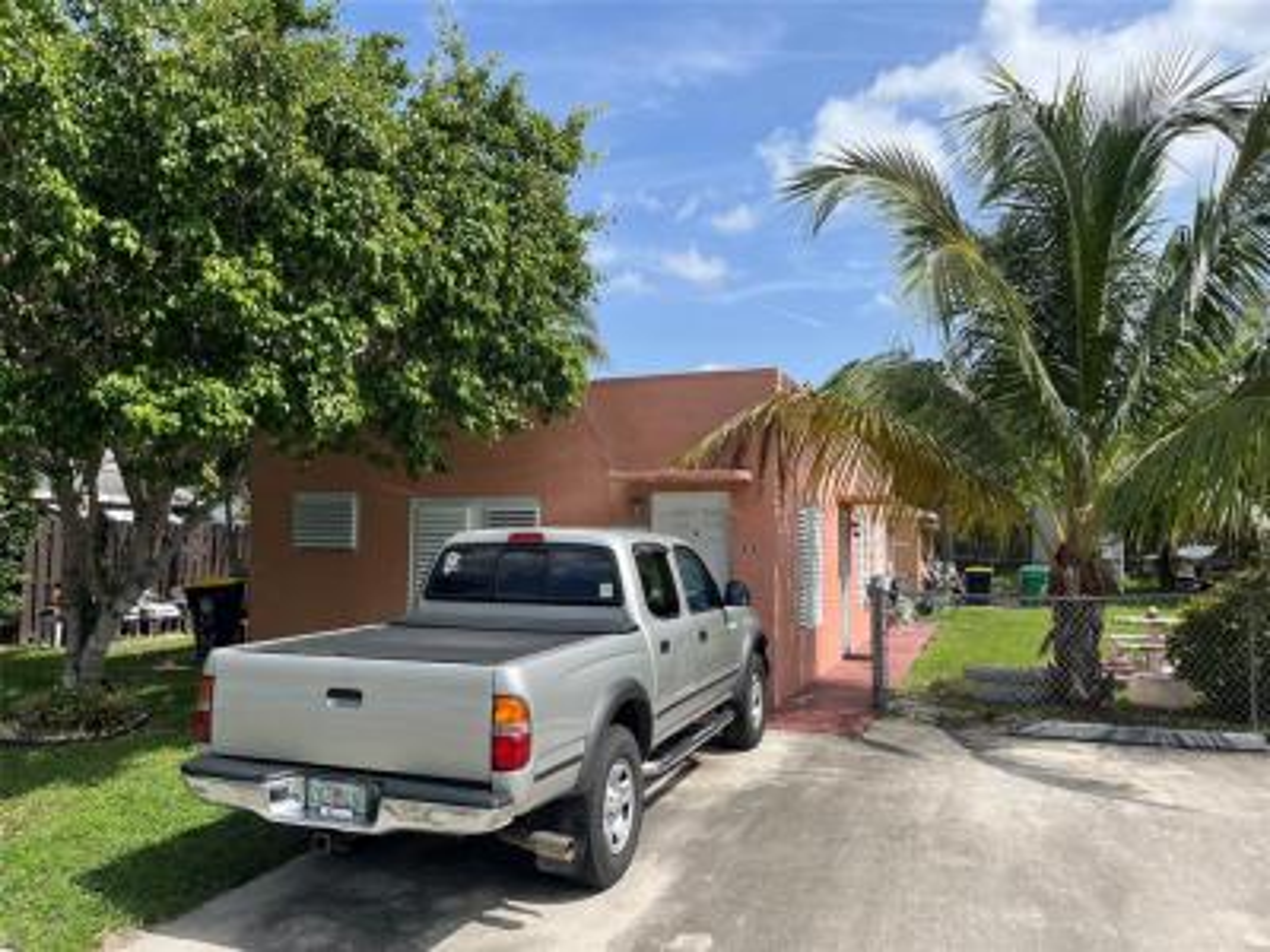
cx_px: 635
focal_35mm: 26
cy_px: 476
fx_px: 954
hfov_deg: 67.3
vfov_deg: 53.1
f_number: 1.6
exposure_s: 1/2825
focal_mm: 5.1
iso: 50
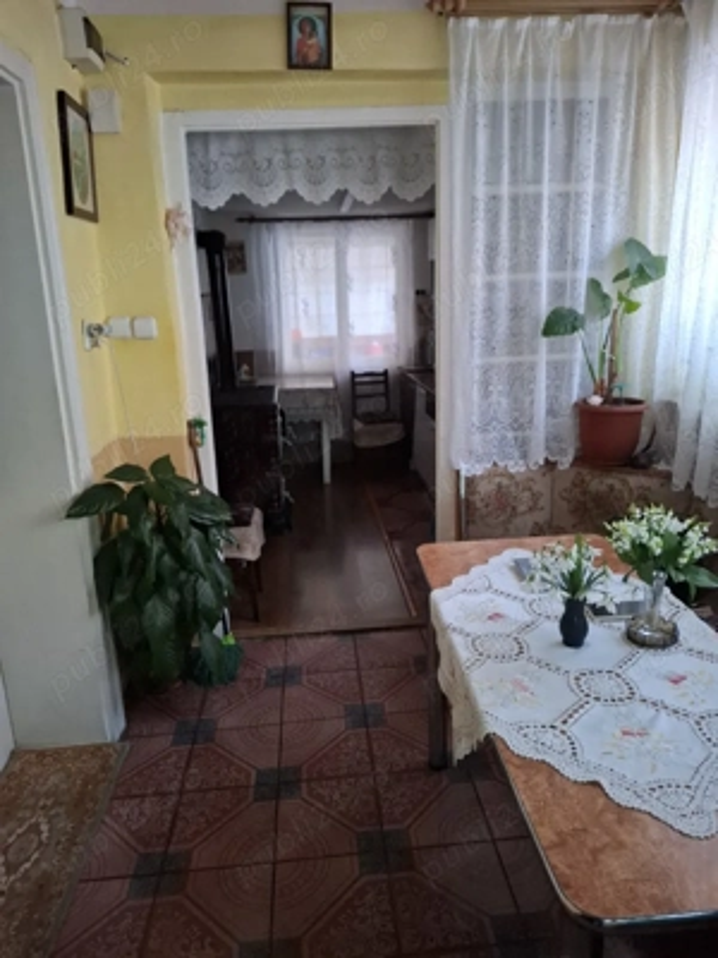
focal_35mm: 23
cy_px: 479
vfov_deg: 73.9
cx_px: 359
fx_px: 636
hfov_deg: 58.9
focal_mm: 5.54
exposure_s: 1/25
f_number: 1.8
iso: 640
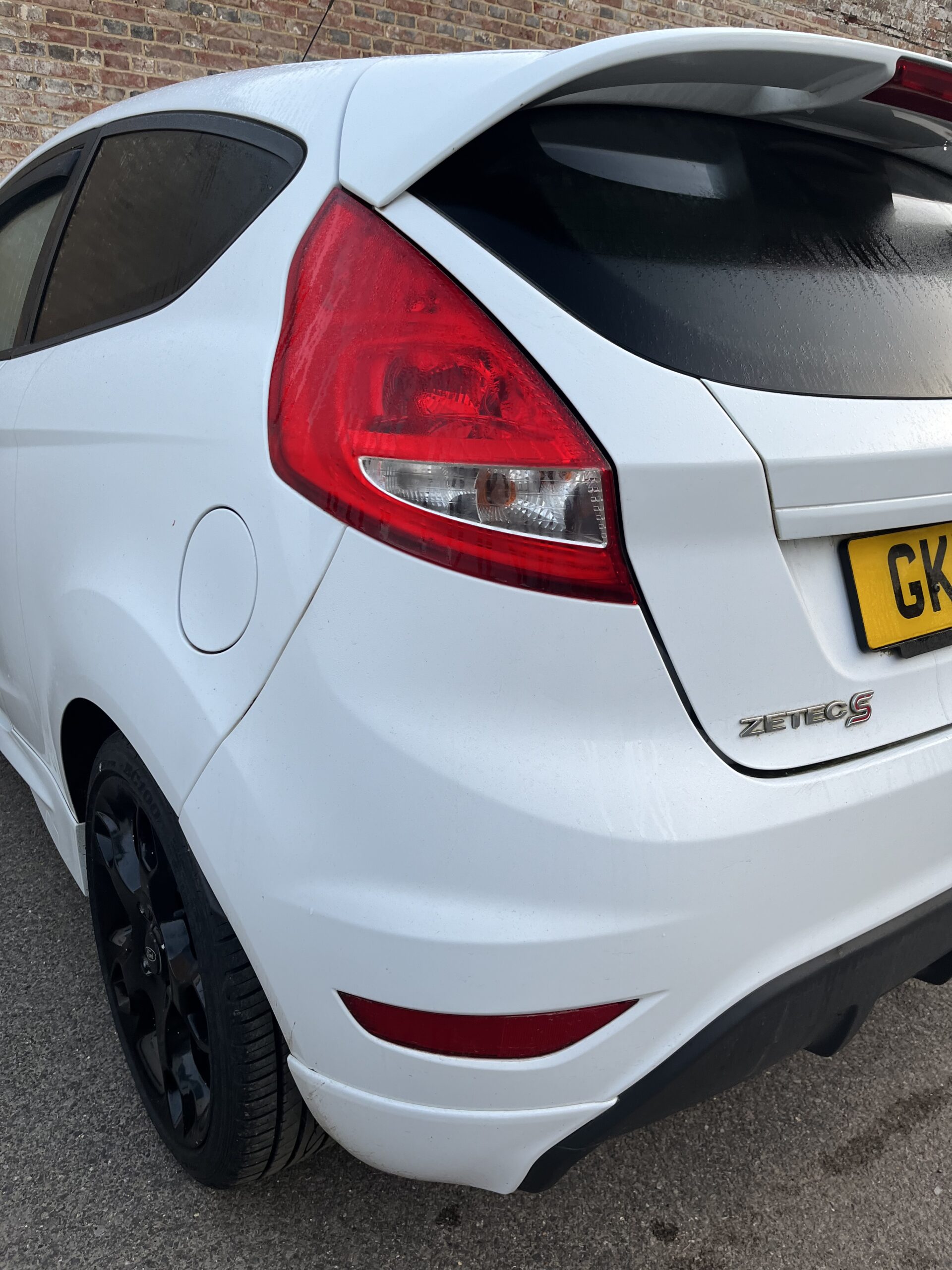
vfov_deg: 67.3
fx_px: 953
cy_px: 635
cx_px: 476
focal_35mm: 26
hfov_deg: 53.1
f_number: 1.6
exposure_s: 1/122
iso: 40
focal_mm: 5.1
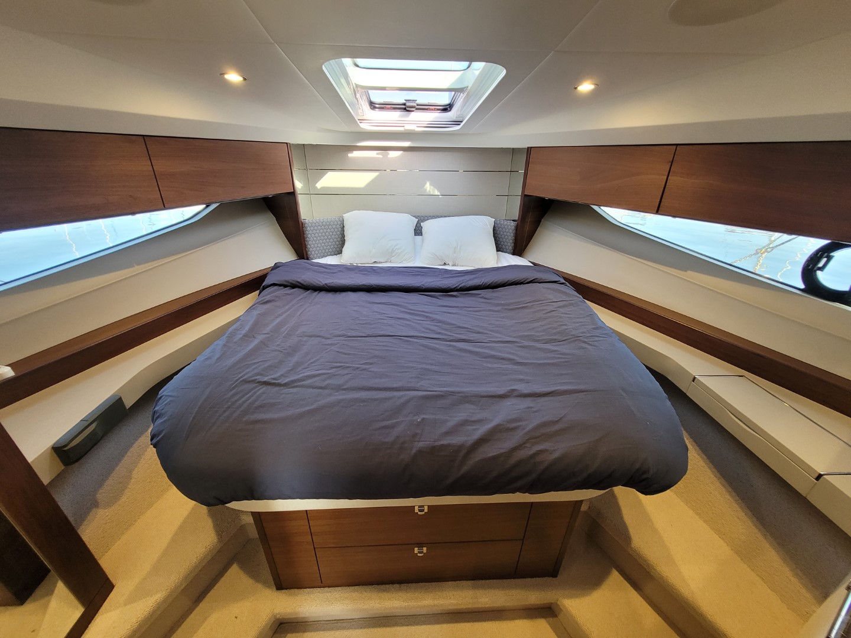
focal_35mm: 13
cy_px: 319
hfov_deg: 106.2
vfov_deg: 89.9
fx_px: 320
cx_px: 426
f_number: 2.2
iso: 160
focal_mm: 1.74
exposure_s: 1/50
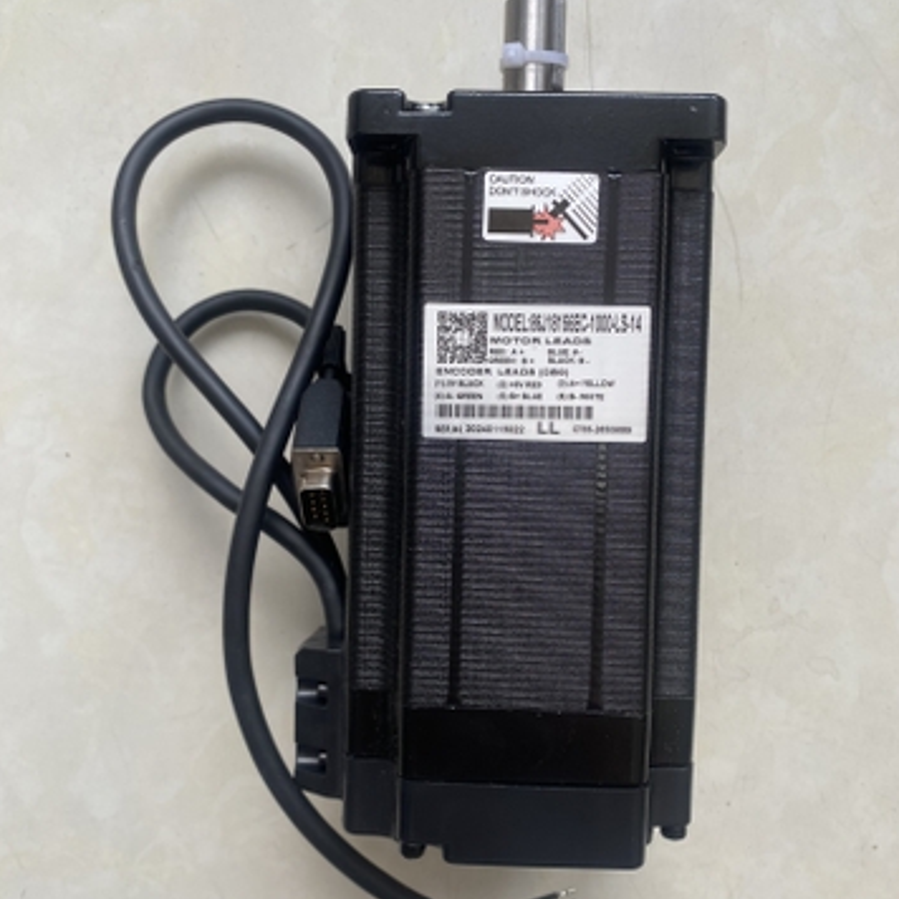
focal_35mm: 31
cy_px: 472
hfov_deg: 52.5
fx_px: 911
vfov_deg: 52.5
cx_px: 447
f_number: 1.8
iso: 32
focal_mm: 4.25
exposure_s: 1/323
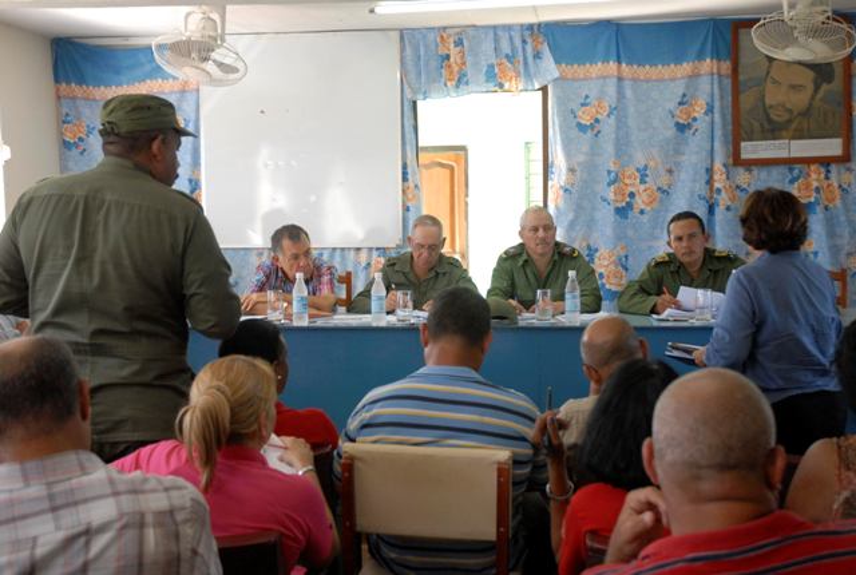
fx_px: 1215
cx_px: 428
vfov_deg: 26.6
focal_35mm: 51
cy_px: 288
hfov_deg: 38.8
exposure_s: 1/125
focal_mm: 34
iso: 800
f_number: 4
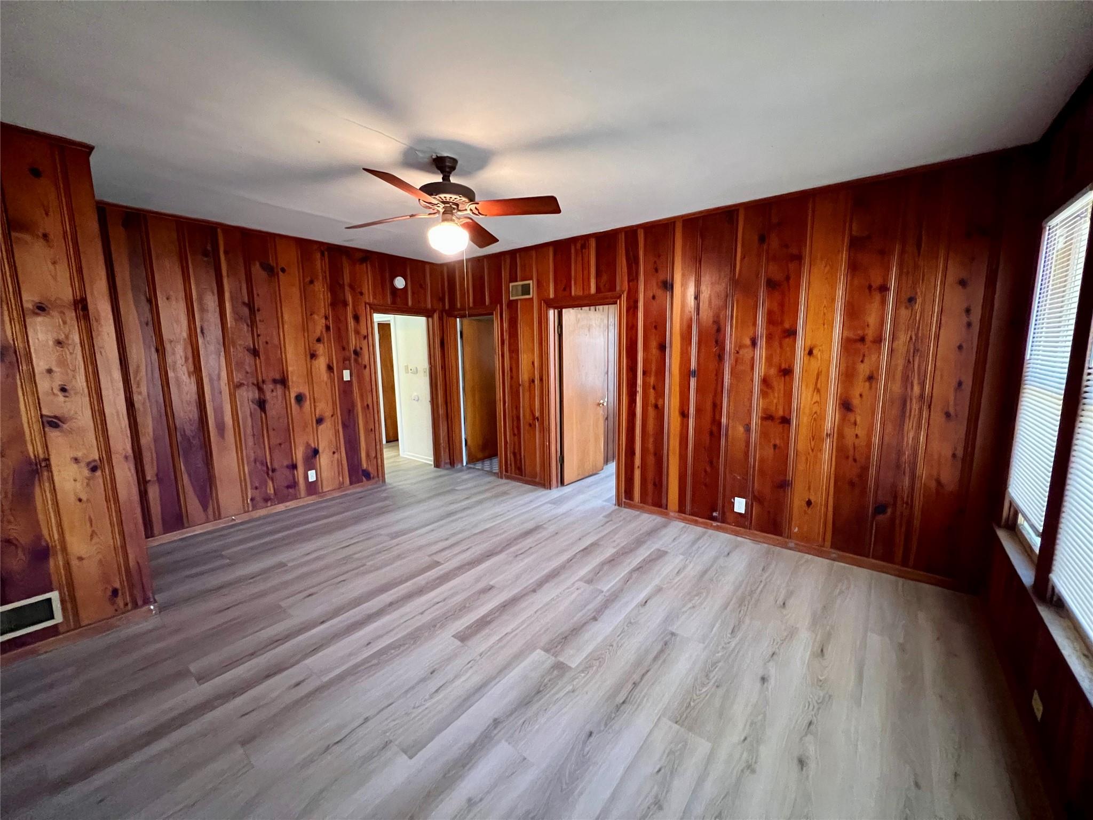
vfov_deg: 89.9
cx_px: 546
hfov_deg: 106.2
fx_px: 410
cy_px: 410
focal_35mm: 13
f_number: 1.8
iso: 800
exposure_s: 1/40
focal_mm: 1.57
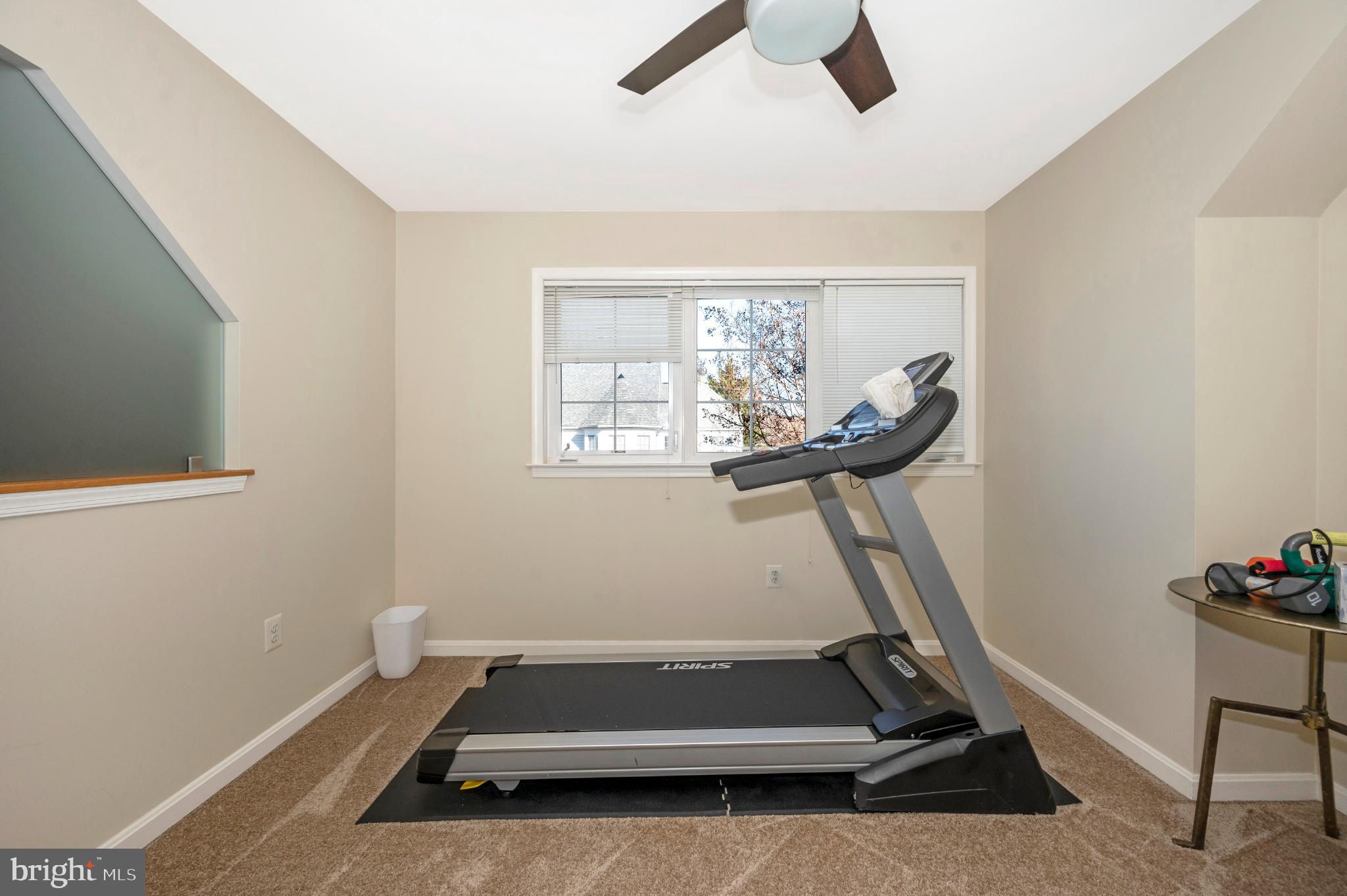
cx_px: 674
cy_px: 448
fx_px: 523
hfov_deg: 104.3
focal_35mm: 14
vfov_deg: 81.1
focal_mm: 14
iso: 400
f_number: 8
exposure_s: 1/200
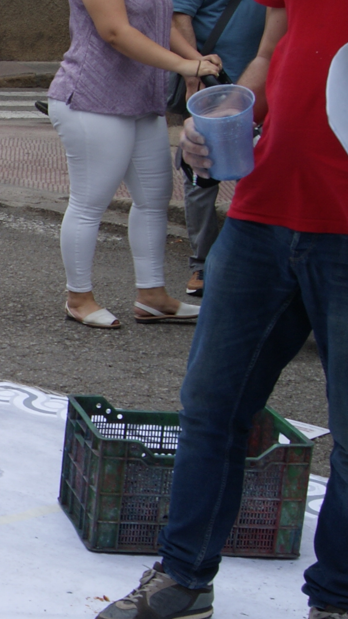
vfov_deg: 22.4
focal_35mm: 95
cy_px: 360
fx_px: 1559
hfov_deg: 11.2
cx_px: -410
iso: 100
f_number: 10
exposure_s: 1/160
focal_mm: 20
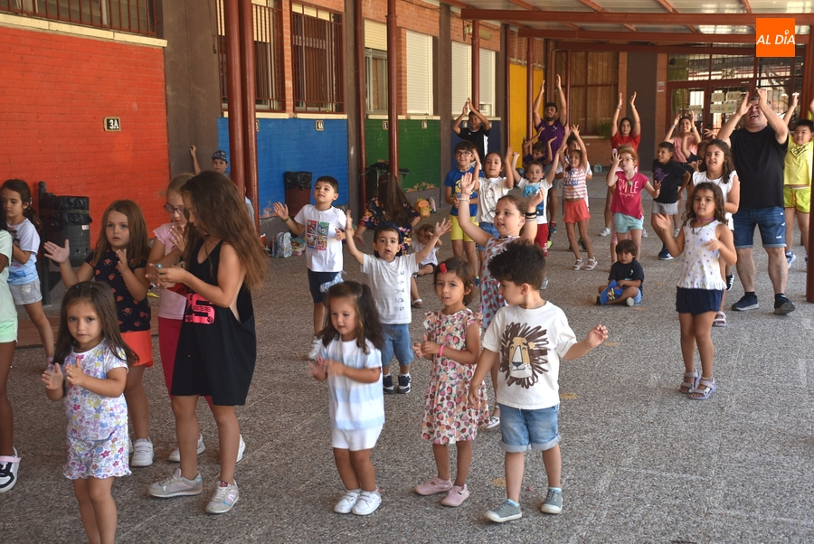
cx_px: 407
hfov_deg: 41.1
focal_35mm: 48
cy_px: 272
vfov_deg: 28.1
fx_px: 1086
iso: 110
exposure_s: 1/160
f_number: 4
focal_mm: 32
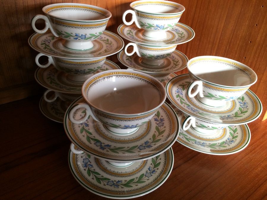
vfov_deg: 46.8
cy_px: 100
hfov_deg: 60.0
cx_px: 134
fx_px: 231
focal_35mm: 30
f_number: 2.2
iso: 40
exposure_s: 1/30
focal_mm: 4.12
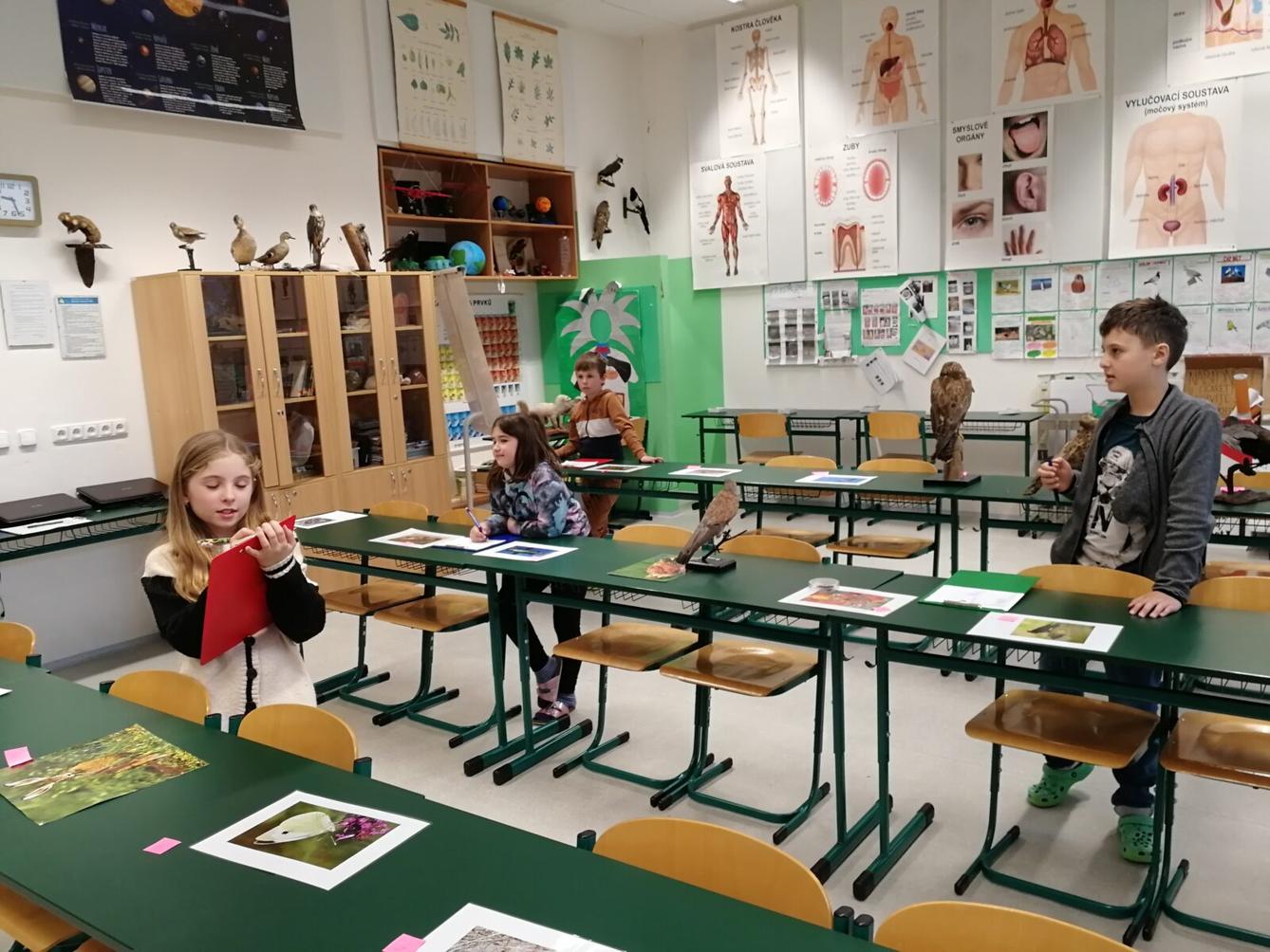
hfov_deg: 65.3
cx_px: 635
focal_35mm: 27
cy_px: 476
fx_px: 991
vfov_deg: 51.4
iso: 125
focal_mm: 3.95
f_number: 2.2
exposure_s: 1/33.3
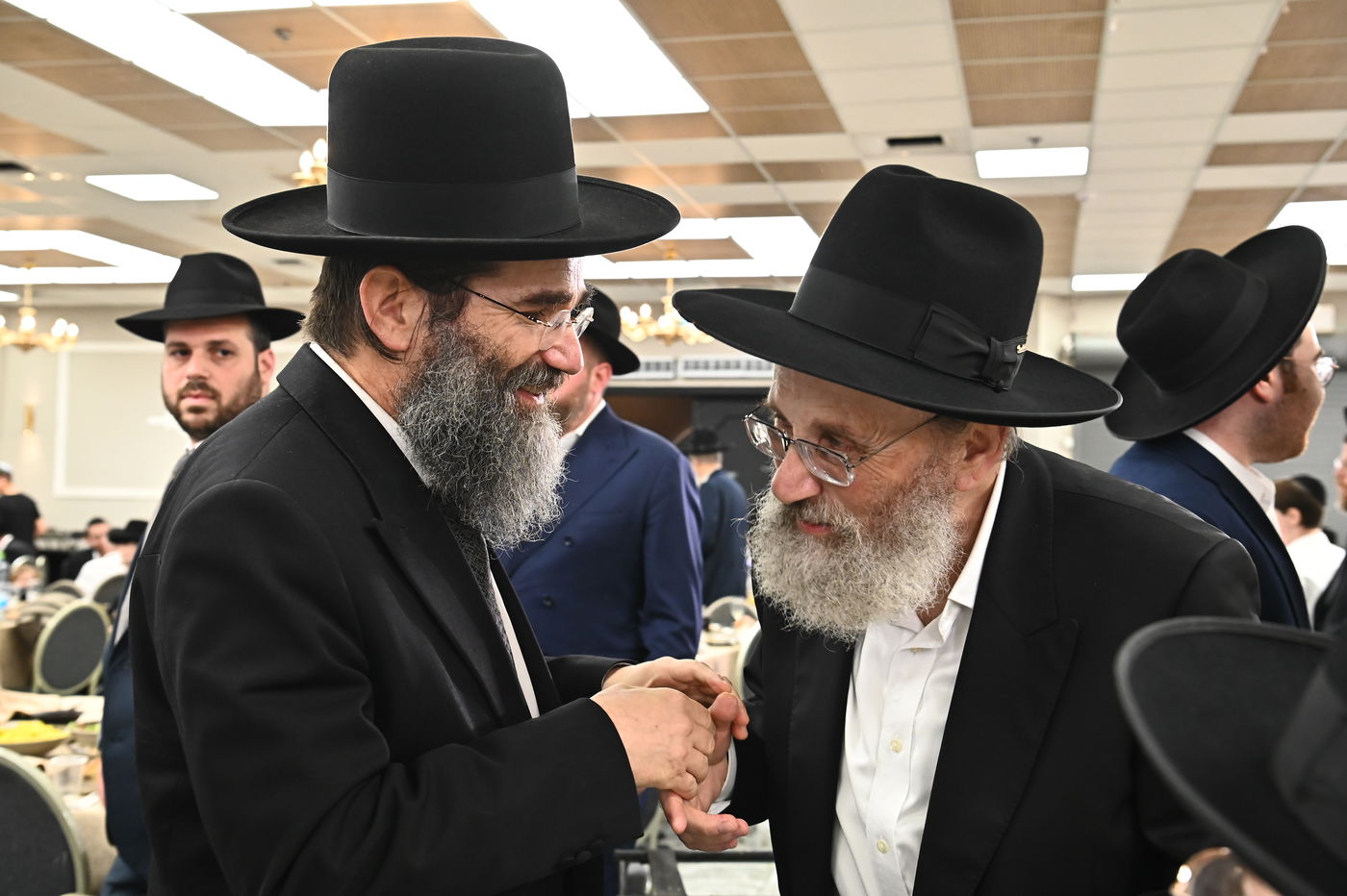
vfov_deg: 29.8
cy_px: 448
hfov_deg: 43.6
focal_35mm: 45
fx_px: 1683
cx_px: 674
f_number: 6.3
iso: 3200
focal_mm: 45
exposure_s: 1/200
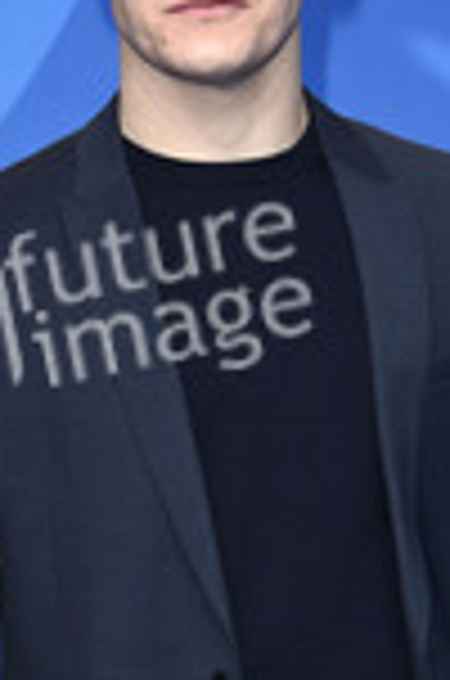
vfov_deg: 7.4
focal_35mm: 279
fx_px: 5255
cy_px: 536
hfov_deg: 4.9
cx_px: 212
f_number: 5.6
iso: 1250
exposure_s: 1/250
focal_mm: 105
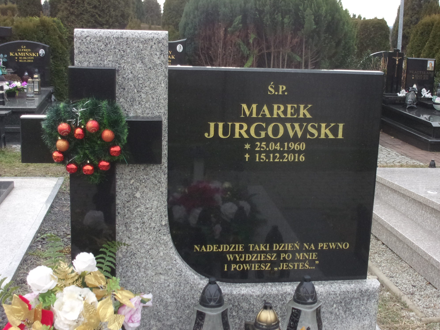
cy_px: 181
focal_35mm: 56
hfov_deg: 34.3
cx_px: 254
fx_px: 712
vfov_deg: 26.1
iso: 200
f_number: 4.7
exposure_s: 1/140
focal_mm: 7.8
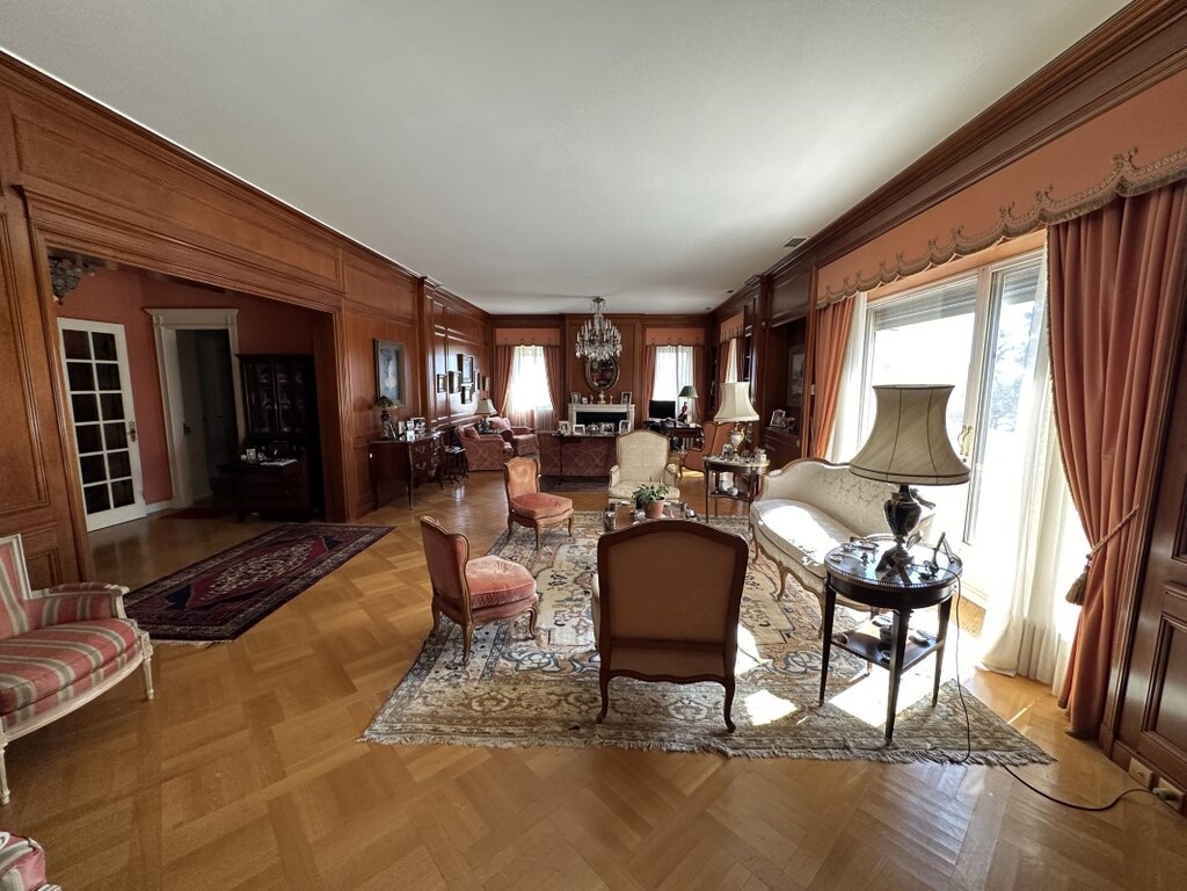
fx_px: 480
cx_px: 594
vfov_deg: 85.7
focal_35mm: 14
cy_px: 446
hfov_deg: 102.1
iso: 250
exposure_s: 1/99
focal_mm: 2.22
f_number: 2.2
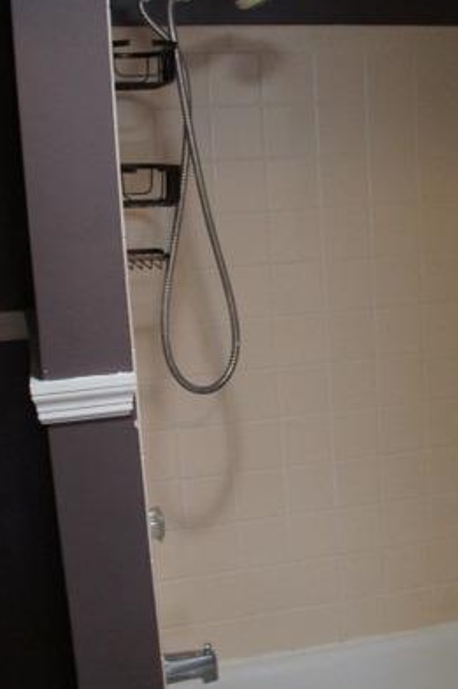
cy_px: 377
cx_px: 462
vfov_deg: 34.5
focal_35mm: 58
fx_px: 1110
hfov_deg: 22.4
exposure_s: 1/60
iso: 1600
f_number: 3.5
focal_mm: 19
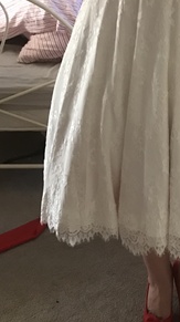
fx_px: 536
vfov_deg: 33.2
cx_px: 231
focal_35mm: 63
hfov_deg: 17.9
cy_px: 127
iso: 100
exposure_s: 1/17
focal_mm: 3.99
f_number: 1.8
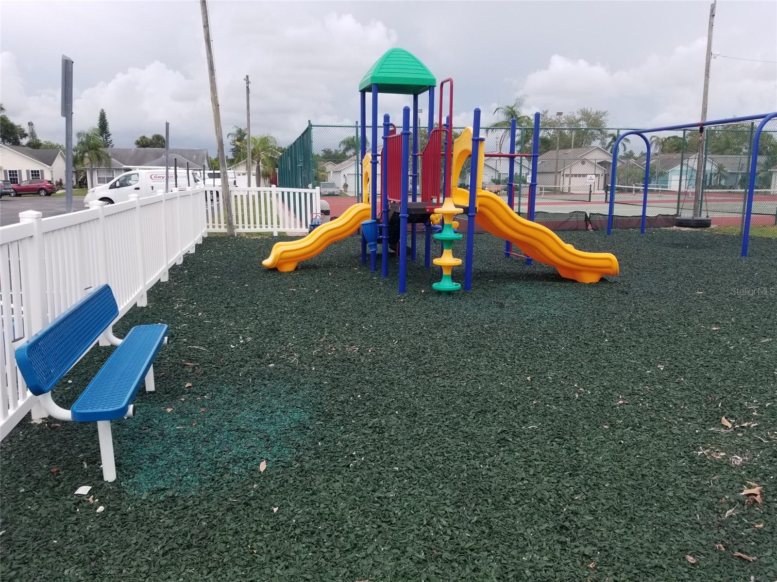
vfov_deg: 53.1
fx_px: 584
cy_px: 291
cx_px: 388
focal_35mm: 26
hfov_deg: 67.3
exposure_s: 1/1508
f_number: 1.7
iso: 50
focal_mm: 4.3
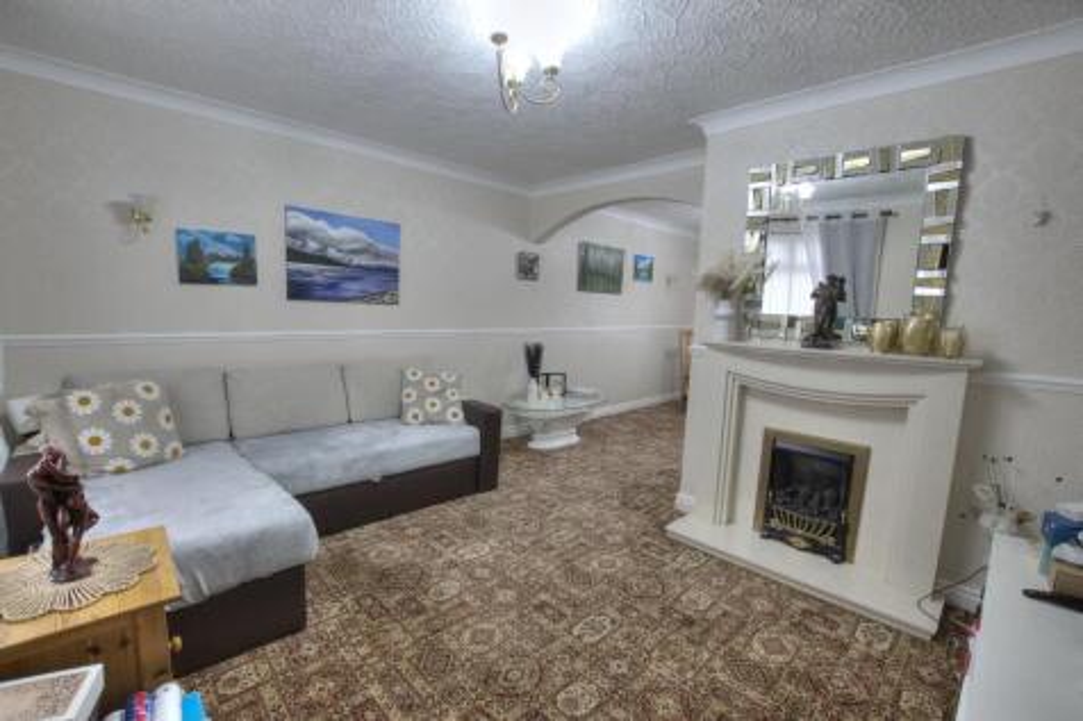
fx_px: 451
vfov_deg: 77.3
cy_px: 360
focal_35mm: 15
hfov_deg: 100.4
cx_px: 542
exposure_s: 1/6
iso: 400
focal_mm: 10
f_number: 8
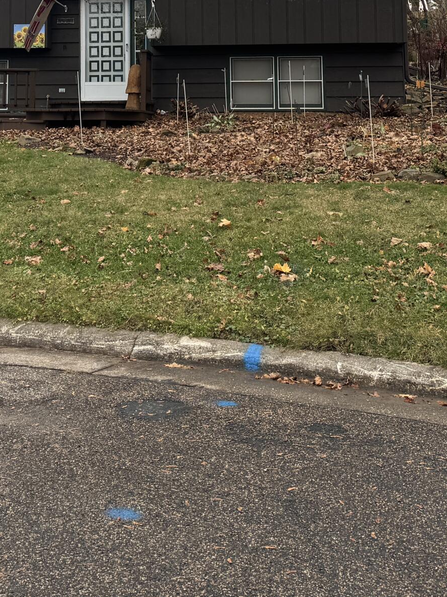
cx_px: 102
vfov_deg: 30.0
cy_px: 31
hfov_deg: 23.7
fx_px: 1050
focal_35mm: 61
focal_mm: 6.76
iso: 64
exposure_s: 1/121
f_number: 1.78
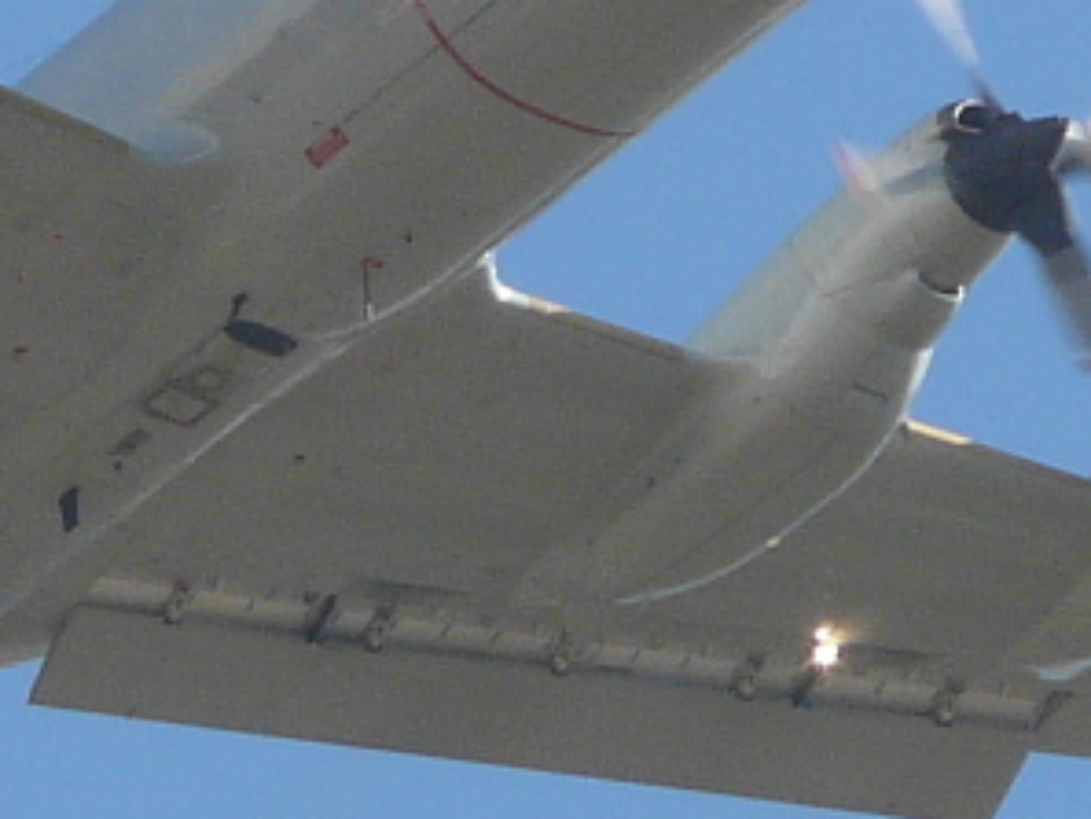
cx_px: 103
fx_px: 35944
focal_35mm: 1140
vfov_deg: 1.3
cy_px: 286
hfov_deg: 1.7
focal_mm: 54.4
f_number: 5.6
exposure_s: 1/320
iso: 100
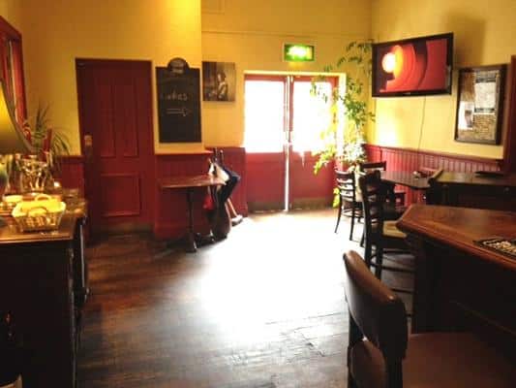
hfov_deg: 52.6
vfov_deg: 40.7
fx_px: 522
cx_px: 258
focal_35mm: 35
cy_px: 194
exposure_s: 1/20
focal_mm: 4.28
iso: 250
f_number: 2.4
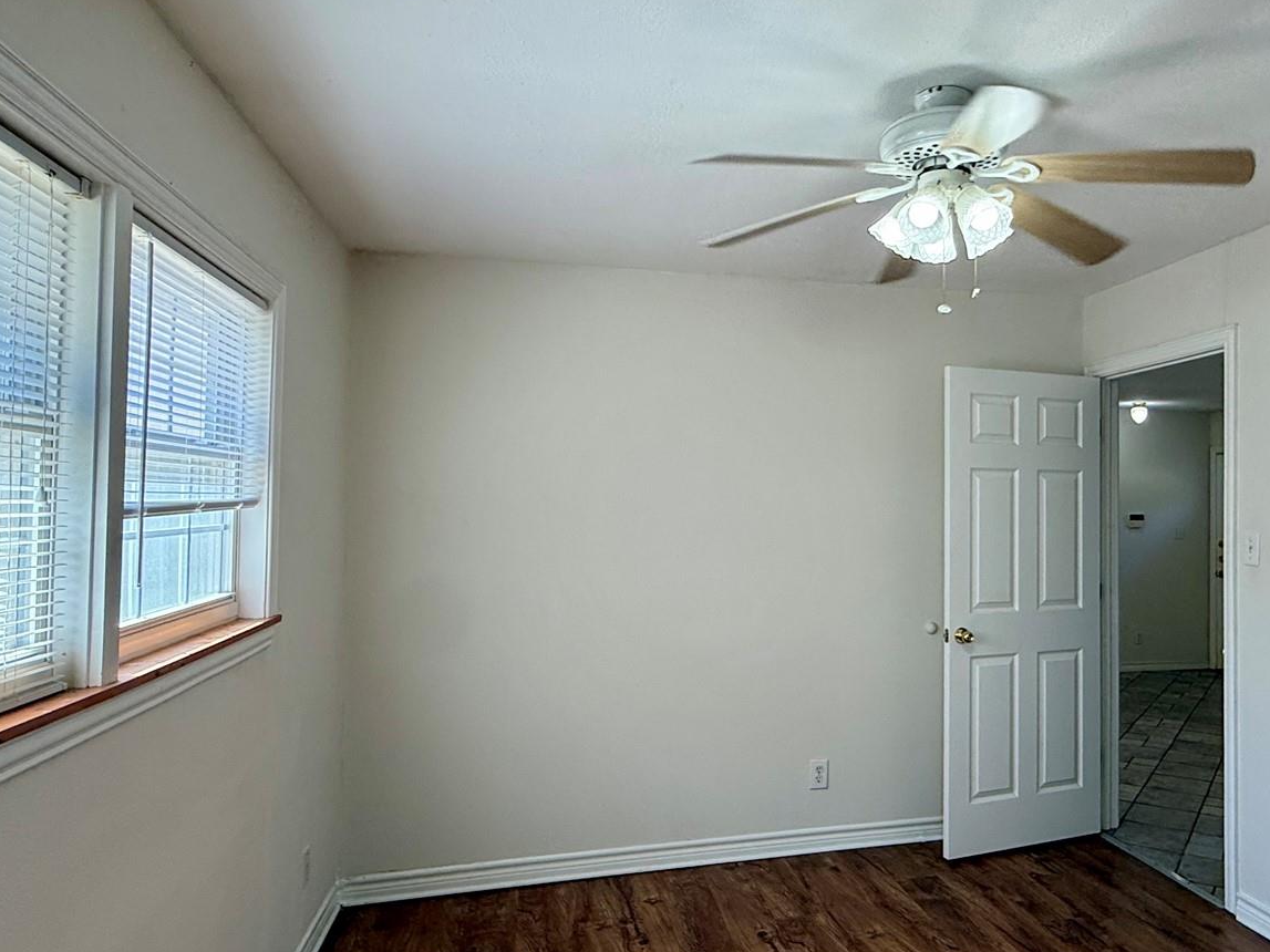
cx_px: 794
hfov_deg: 68.3
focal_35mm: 25
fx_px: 917
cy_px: 484
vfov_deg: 54.9
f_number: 2.2
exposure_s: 1/120
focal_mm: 2.22
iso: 100
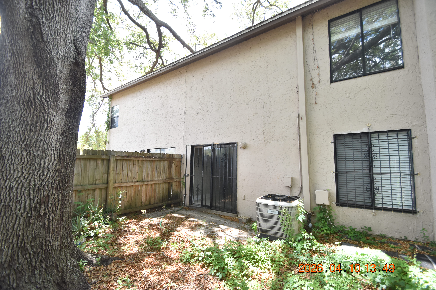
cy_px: 145
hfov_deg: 100.4
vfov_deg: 77.3
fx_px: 182
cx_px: 218
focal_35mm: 15
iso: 800
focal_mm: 10
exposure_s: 1/750
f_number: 3.5
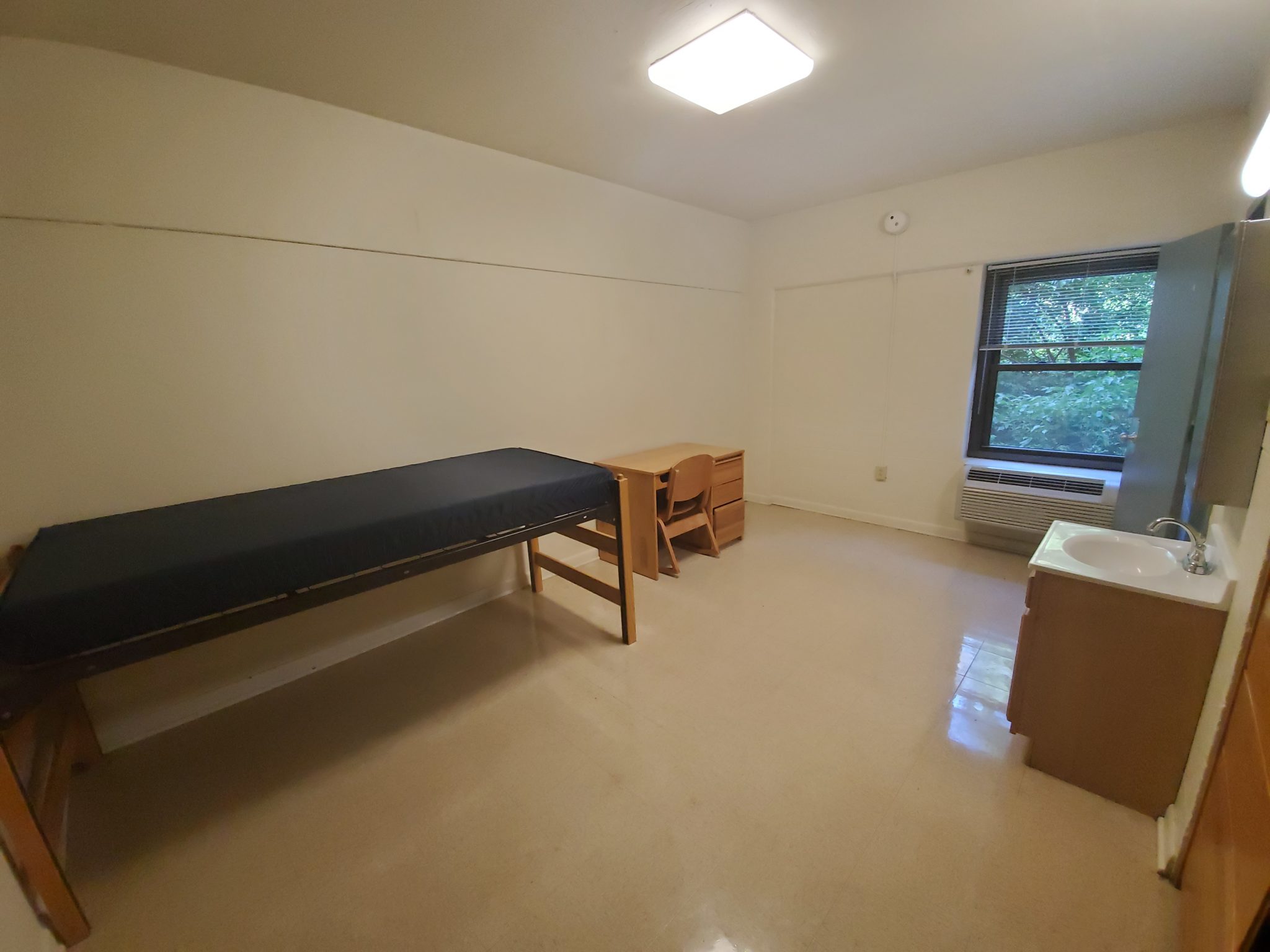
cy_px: 476
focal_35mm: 13
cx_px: 635
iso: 500
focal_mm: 1.8
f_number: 2.2
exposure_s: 1/59
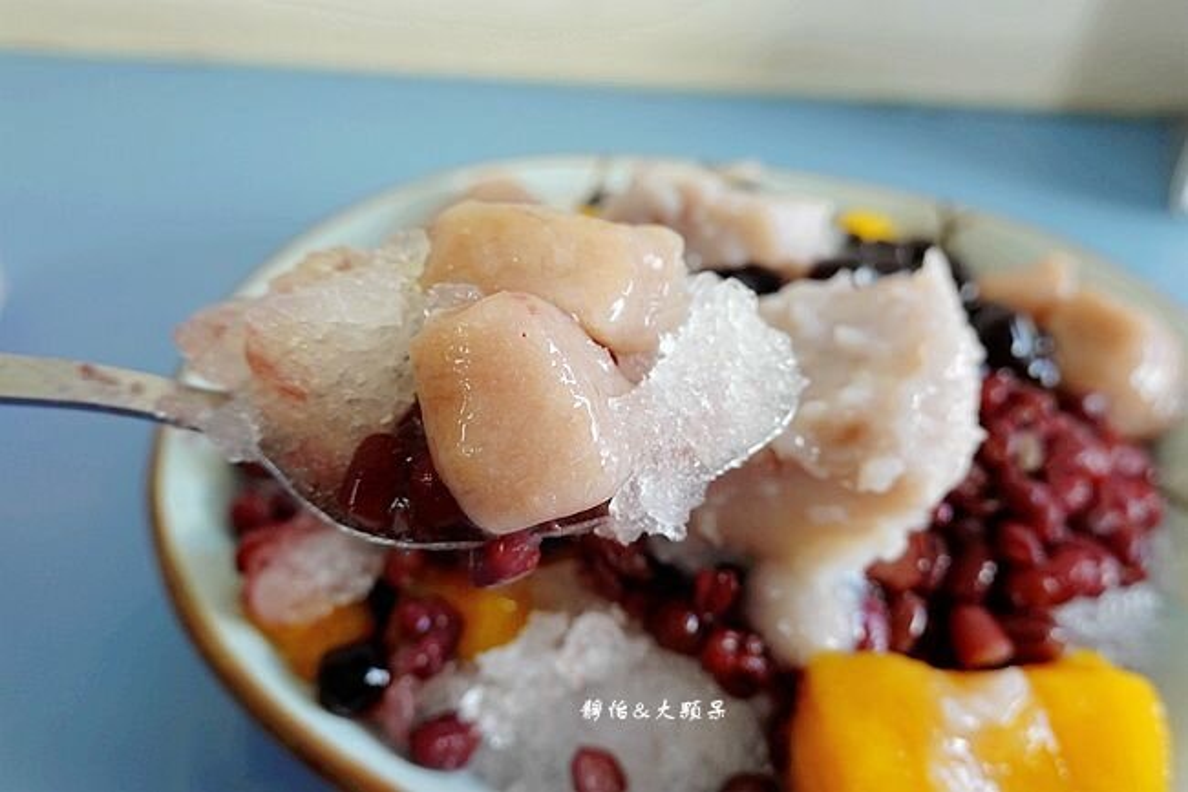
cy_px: 396
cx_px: 594
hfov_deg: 58.7
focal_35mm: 32
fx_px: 1056
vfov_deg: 41.1
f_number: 3.5
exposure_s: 1/40
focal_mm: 11.76
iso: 320
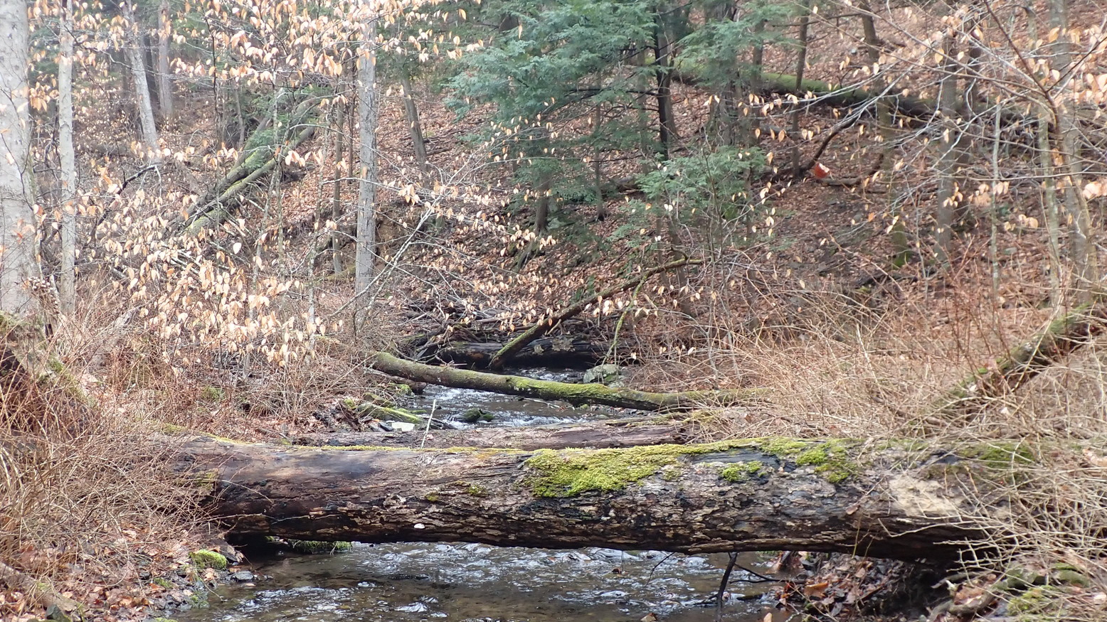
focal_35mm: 42
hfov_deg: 48.3
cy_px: 345
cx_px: 512
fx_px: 1233
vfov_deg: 28.3
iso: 200
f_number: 2.3
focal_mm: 5.4
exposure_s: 1/50
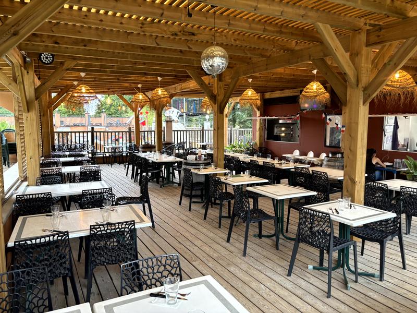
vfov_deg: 53.1
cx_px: 208
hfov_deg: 67.3
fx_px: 313
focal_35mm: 26
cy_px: 156
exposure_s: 1/50
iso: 125
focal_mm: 5.96
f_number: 1.6
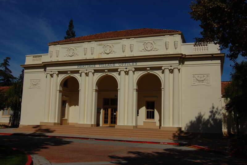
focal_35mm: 36
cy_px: 82
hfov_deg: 53.2
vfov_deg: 36.8
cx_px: 124
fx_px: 247
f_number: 16
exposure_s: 1/640
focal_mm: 24
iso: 200
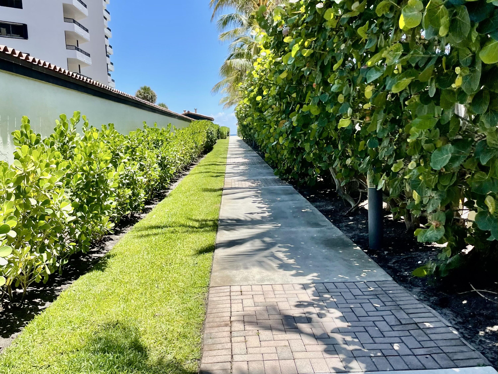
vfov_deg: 53.1
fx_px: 374
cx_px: 249
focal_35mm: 26
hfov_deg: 67.3
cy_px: 187
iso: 32
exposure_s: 1/2506
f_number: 1.6
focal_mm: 4.2
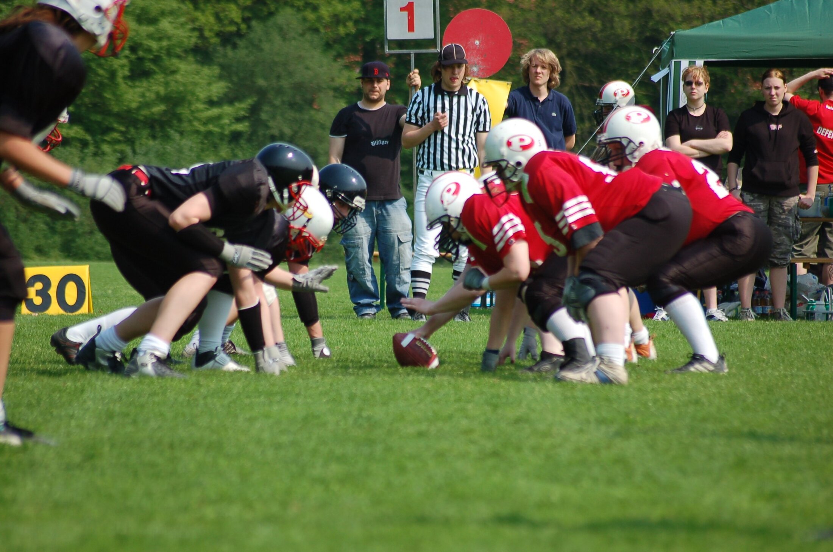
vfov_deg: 4.1
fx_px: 7621
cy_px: 276
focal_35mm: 330
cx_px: 416
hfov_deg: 6.3
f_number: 5.3
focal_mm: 220
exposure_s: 1/1000
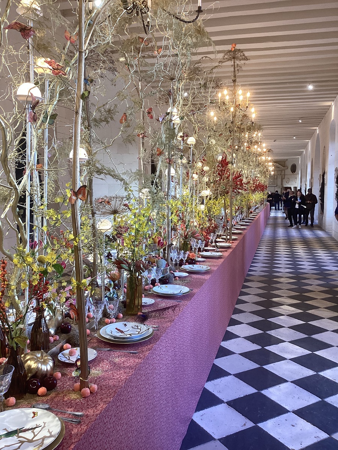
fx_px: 404
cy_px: 225
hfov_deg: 45.4
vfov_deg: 58.4
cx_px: 169
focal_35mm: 31
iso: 100
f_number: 2.4
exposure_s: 1/50
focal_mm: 3.3
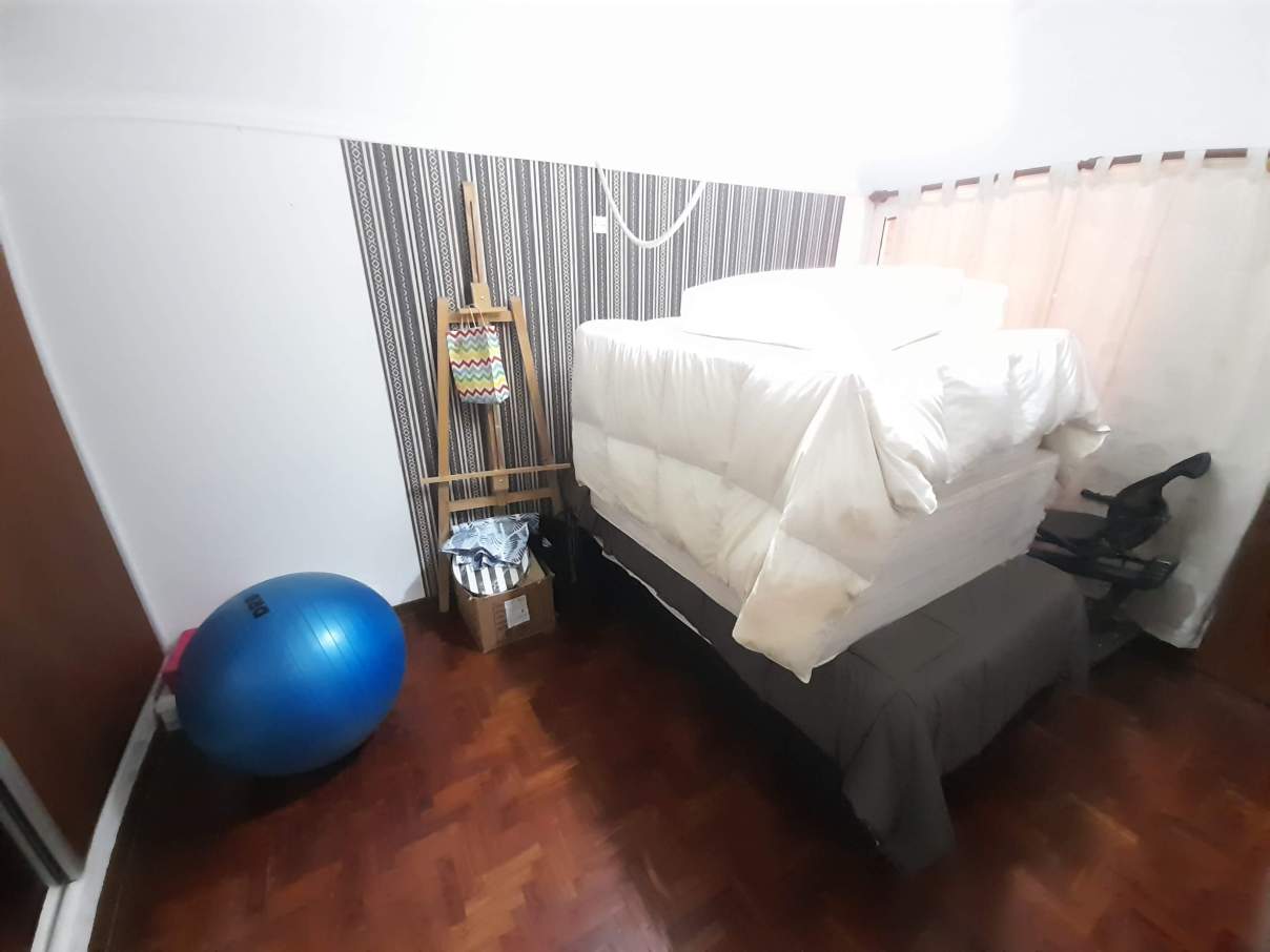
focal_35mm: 13
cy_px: 476
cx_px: 635
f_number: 2.2
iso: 800
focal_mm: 1.42
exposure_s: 1/13
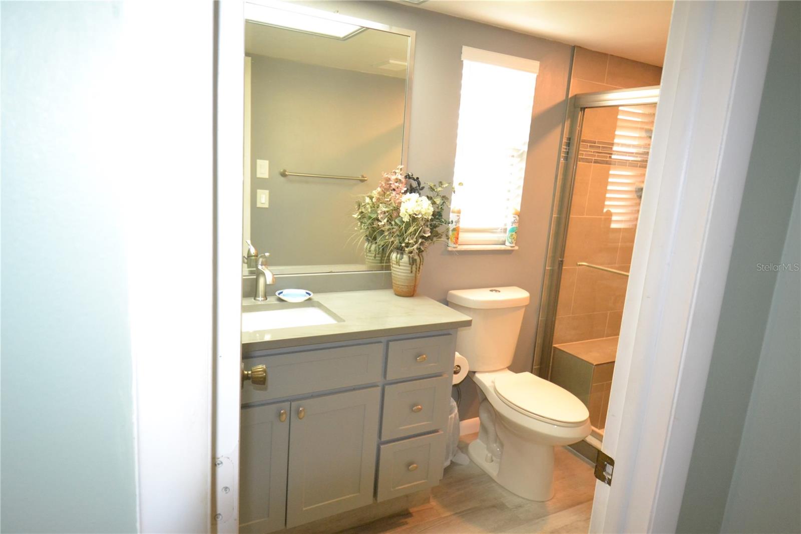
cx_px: 400
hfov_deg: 77.3
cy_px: 267
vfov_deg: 56.1
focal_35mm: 22
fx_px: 500
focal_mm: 15
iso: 2200
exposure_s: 1/60
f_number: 4
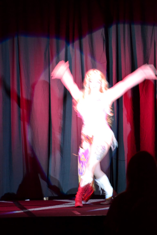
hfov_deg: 10.6
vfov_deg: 15.9
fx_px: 844
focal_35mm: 129
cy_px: 118
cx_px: 78
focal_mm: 86
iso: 3200
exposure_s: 1/15
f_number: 4.2
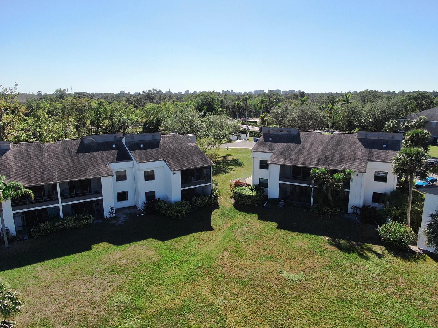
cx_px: 219
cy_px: 164
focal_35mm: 24
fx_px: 304
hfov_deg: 71.6
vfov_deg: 56.8
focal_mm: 4.39
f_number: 2.8
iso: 110
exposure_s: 1/1600
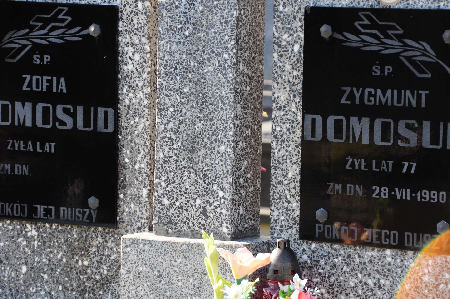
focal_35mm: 179
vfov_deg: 7.7
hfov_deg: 11.5
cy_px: 140
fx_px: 2229
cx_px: 250
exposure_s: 1/250
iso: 320
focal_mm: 105
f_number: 7.1
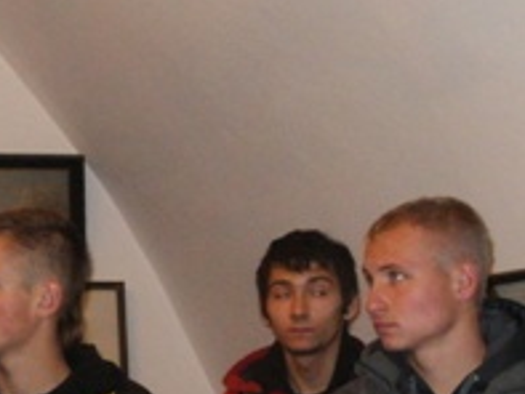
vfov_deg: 12.4
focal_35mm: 117
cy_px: 445
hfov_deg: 16.7
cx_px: 120
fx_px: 1776
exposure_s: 1/30
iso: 320
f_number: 3.5
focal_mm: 6.3
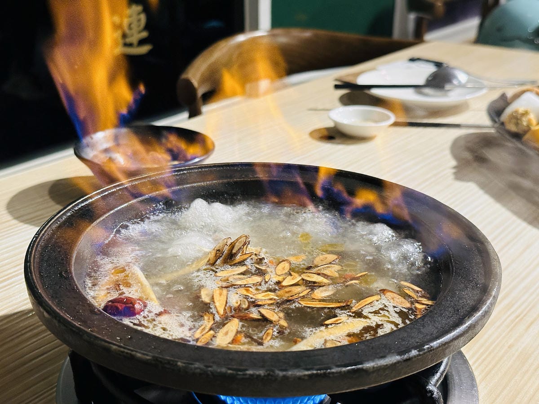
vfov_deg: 30.3
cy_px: 202
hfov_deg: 39.7
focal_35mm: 48
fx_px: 747
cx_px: 270
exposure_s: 1/60
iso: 200
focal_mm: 6.86
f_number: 1.78
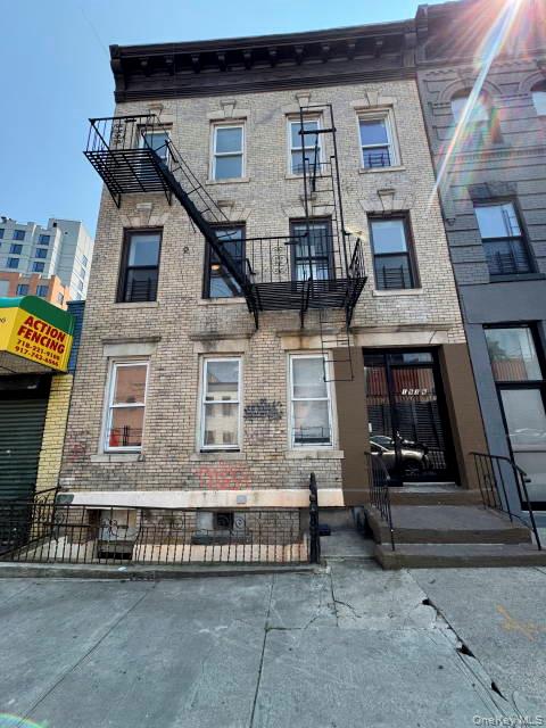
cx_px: 273
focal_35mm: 14
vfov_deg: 102.1
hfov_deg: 85.7
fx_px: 294
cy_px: 364
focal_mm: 2.22
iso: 50
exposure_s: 1/569
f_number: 2.2
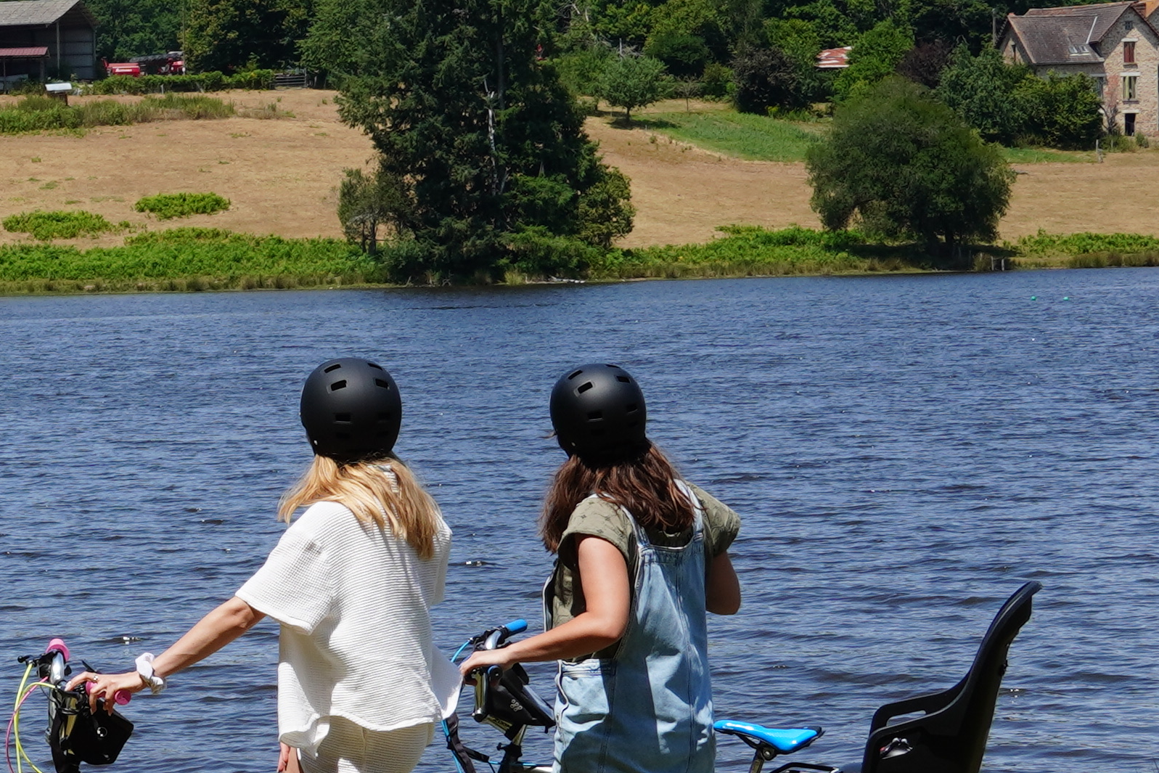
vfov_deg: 9.7
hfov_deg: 14.1
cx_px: -208
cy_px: 422
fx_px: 4536
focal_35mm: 141
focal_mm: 25
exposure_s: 1/160
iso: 100
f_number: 10
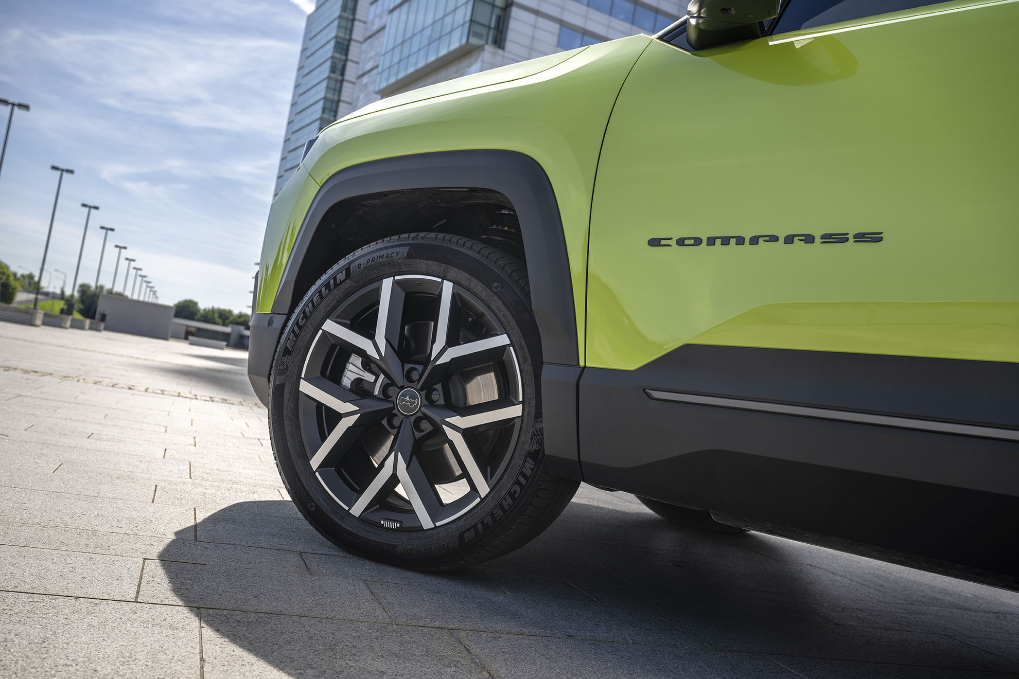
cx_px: 510
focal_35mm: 34
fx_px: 962
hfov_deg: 55.8
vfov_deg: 38.9
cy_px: 340
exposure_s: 1/200
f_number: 6.3
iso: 64
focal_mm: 34
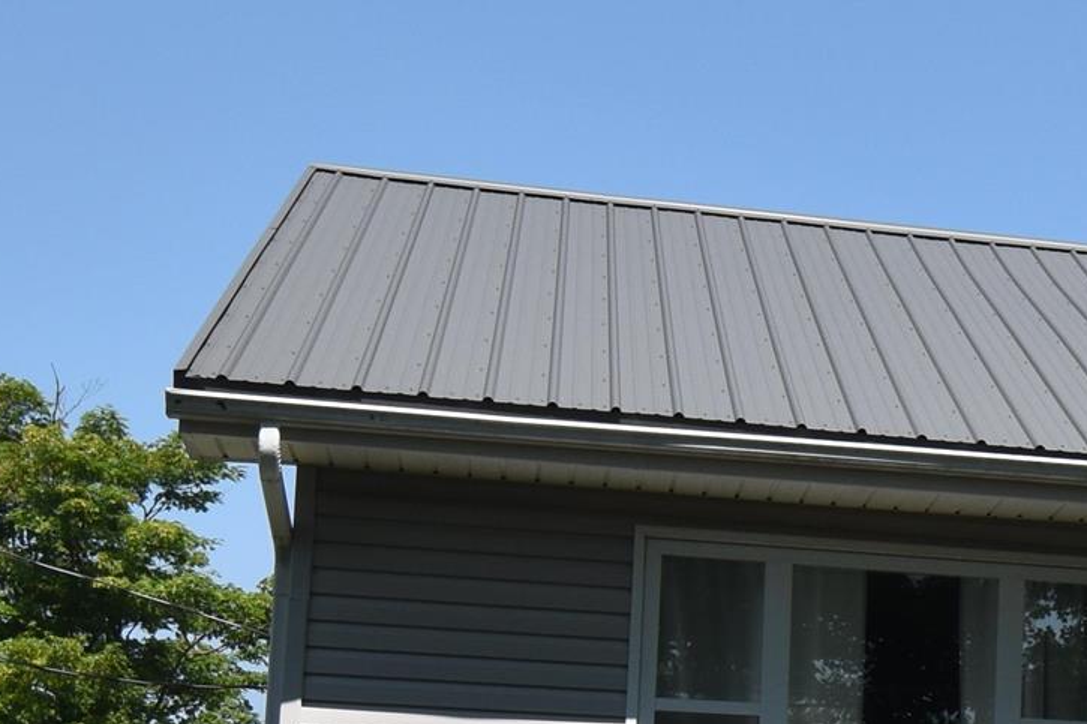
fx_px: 2687
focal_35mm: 89
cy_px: 779
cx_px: 1345
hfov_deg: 21.1
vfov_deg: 15.0
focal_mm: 14
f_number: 9.5
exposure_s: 1/350
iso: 200
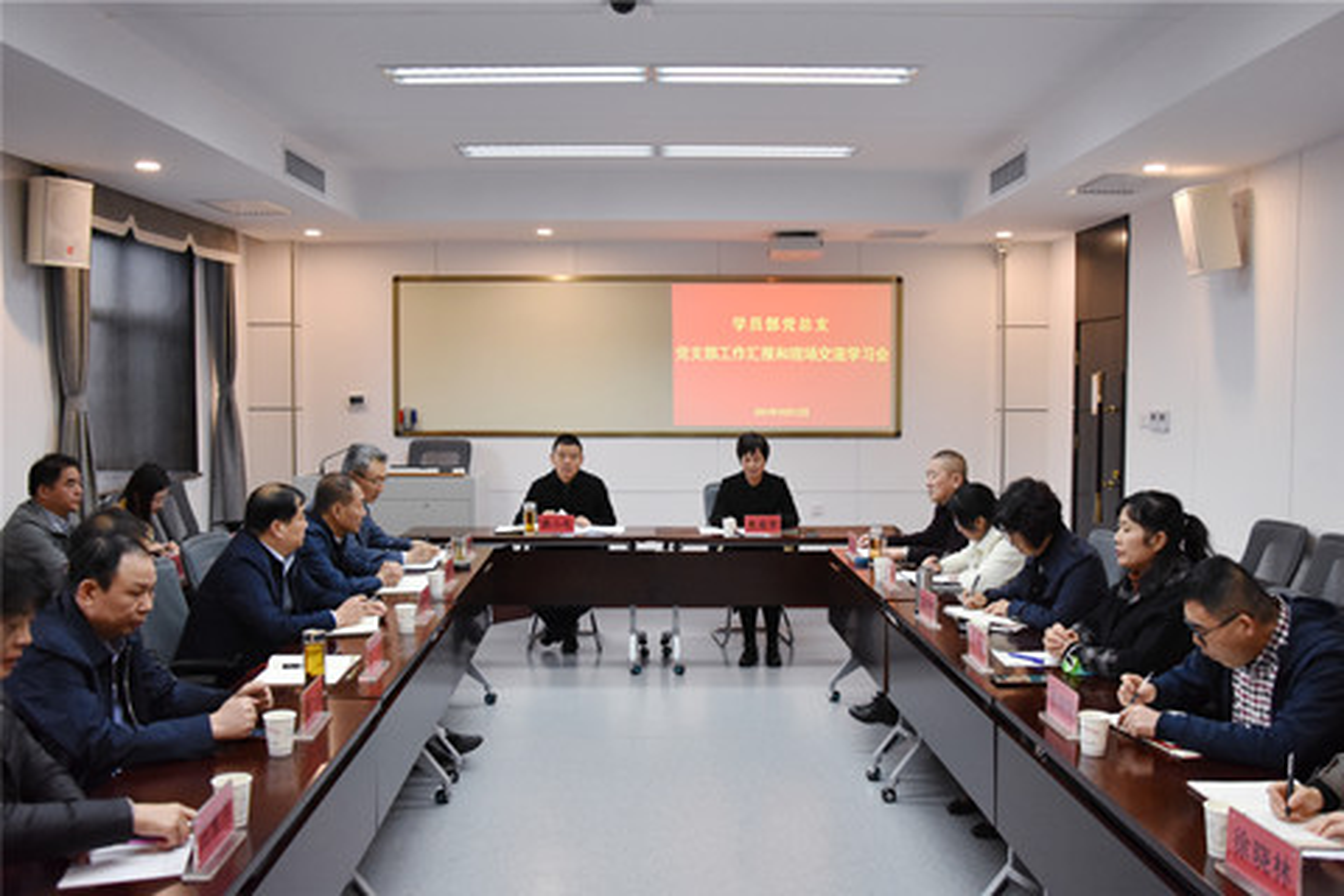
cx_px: 672
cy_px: 448
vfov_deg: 41.7
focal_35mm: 32
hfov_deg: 59.5
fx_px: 1176
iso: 1600
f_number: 3.8
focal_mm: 21
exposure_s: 1/250
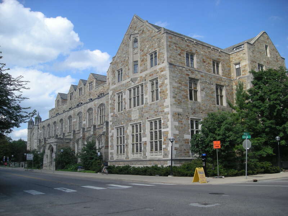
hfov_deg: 52.6
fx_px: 291
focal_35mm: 35
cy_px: 108
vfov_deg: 40.7
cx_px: 144
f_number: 5.7
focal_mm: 5.7
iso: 50
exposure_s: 1/170
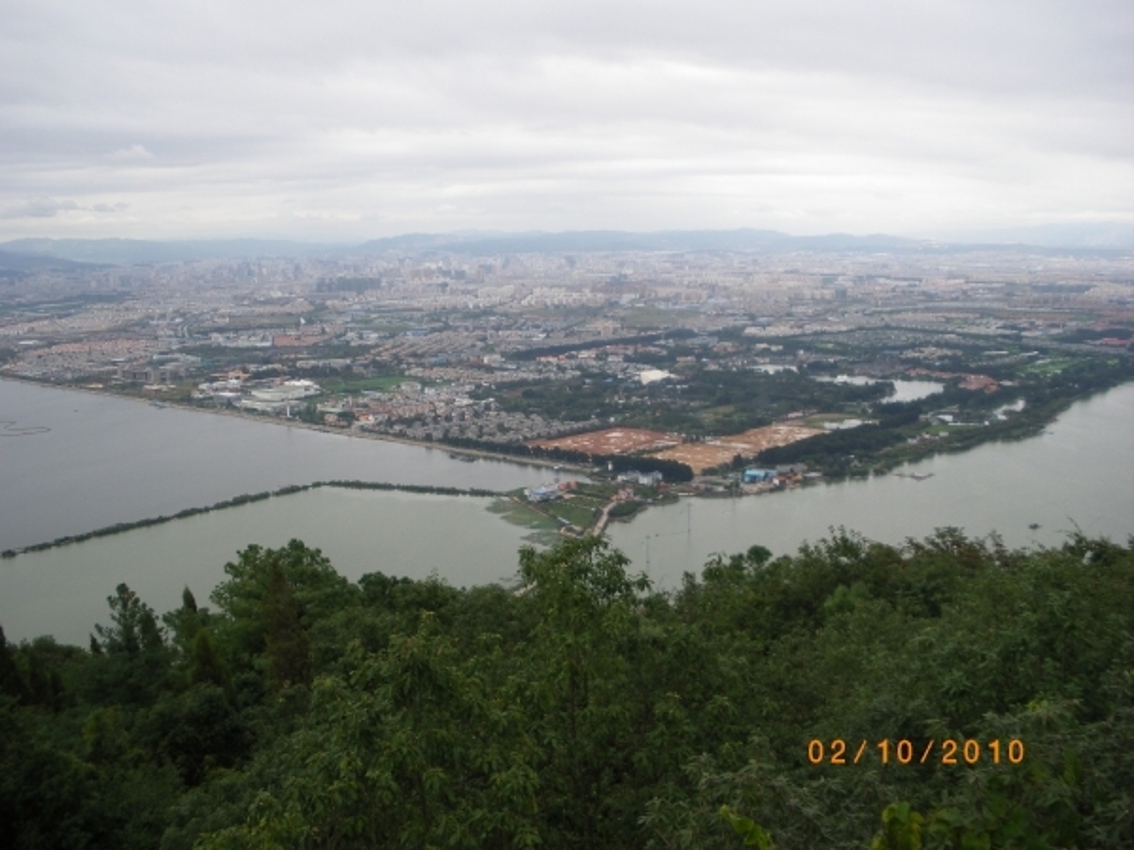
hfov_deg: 51.4
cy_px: 425
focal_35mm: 36
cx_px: 567
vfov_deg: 39.7
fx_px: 1179
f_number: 3.5
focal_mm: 6.3
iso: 80
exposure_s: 1/250
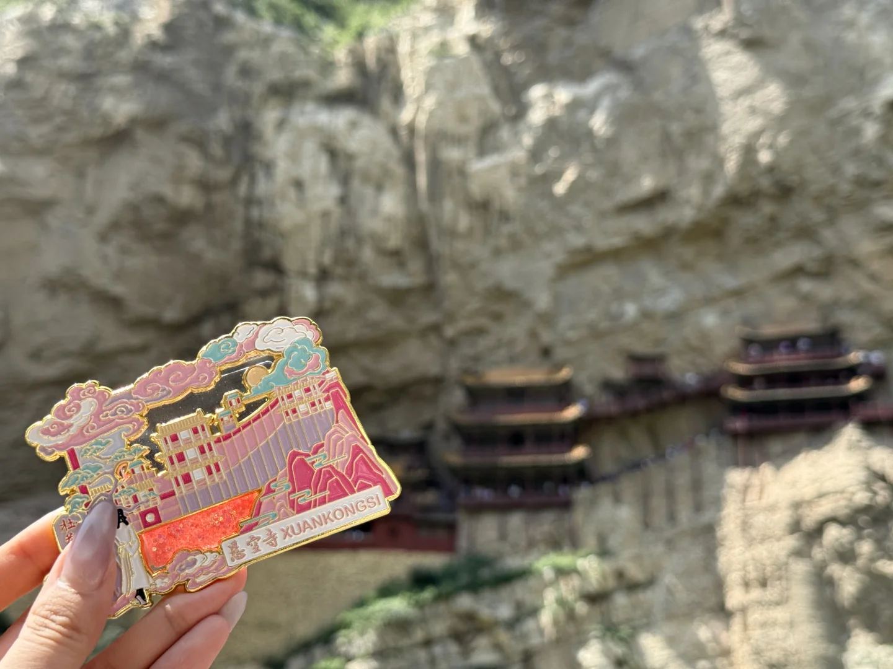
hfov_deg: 39.7
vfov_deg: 30.3
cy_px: 334
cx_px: 446
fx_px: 1238
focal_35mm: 48
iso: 80
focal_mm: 6.76
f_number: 1.78
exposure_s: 1/1456
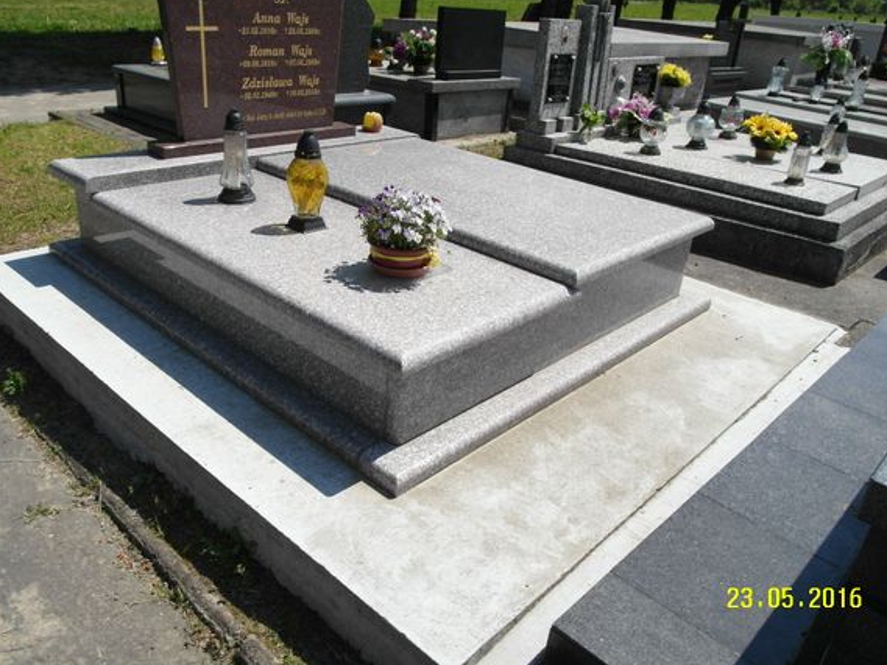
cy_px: 304
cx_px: 433
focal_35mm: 27
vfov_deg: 51.3
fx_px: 692
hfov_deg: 65.3
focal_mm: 5.2
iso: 80
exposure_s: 1/1500
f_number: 3.4
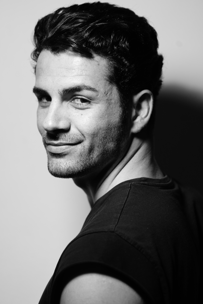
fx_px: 1692
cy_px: 152
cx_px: 102
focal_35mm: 200
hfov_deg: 6.9
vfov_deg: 10.3
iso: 640
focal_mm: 200
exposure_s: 1/100
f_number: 3.5
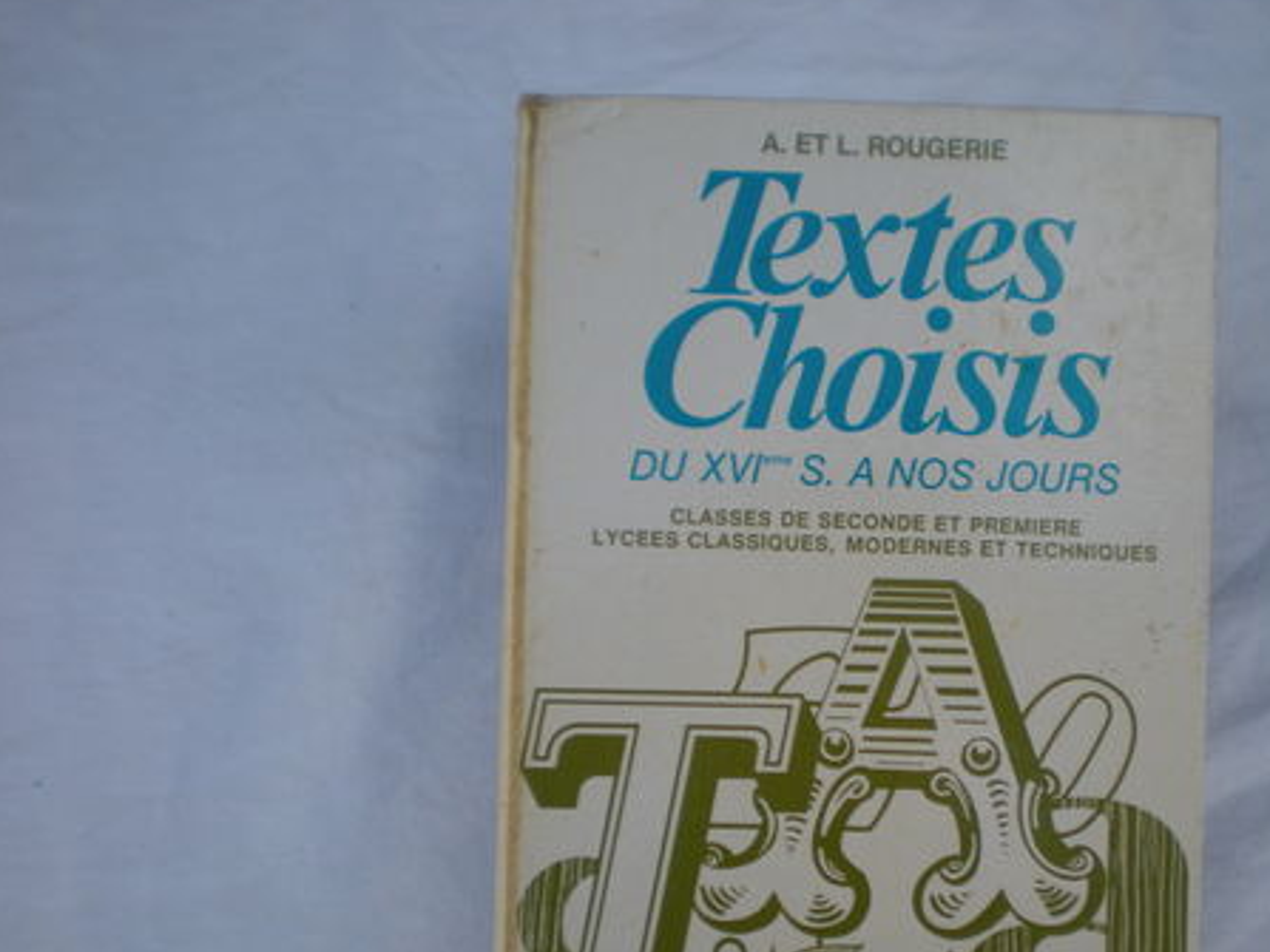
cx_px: 838
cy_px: 620
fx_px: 1871
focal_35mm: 51
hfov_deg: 37.1
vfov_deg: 28.4
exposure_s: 1/186
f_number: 3.1
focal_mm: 6.3
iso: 64
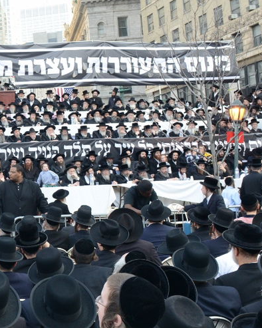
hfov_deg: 21.2
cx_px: -94
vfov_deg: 29.6
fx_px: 621
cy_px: 176
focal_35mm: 64
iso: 1250
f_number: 8
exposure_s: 1/100
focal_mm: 24
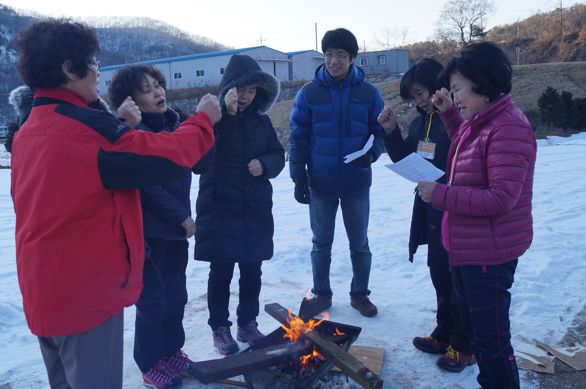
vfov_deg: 36.8
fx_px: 585
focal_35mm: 36
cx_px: 293
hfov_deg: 53.2
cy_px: 194
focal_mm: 24
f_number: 6.3
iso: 100
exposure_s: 1/160
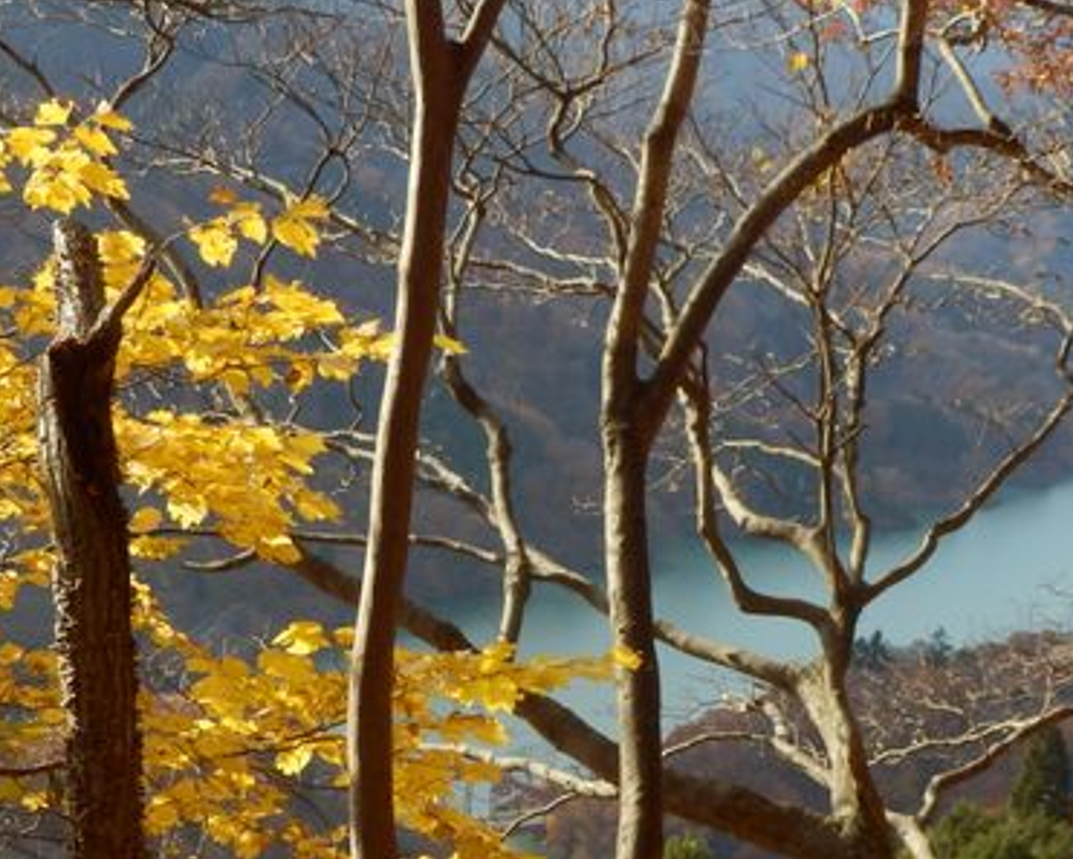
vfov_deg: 12.8
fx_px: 3812
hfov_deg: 16.0
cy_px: 711
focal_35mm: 120
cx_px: 593
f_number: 4.5
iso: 80
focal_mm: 10
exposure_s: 1/200
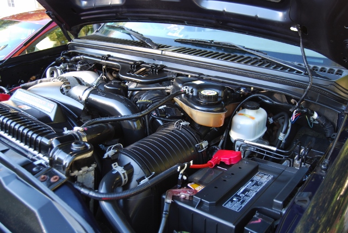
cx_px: 174
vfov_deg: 40.0
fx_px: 319
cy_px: 116
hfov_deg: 57.2
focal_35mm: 33
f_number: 3.8
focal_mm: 22
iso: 200
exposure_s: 1/40
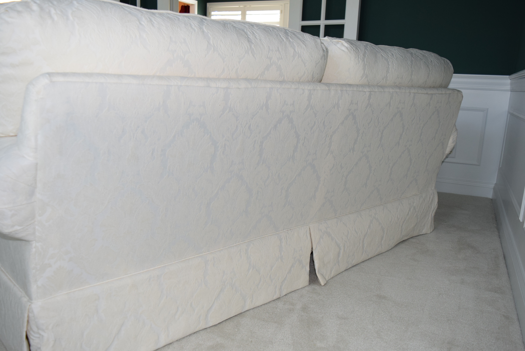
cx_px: 262
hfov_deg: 61.9
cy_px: 176
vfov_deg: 43.7
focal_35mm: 30
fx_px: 438
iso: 800
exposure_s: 1/100
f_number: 5
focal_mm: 20
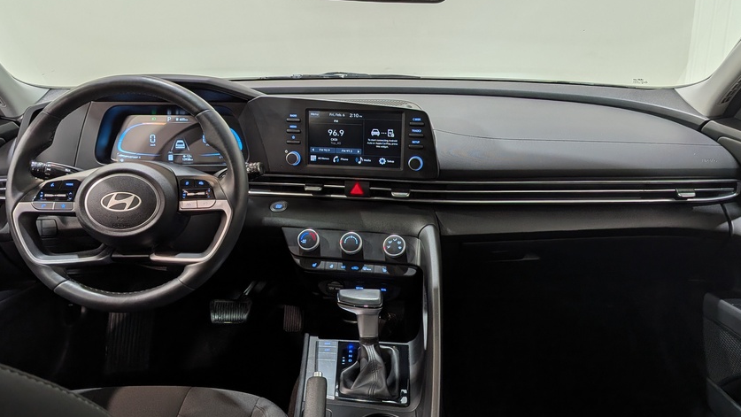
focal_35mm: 32
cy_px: 185
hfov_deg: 61.0
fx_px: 629
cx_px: 367
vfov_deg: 36.6
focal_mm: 4.53
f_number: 1.7
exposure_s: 1/110
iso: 27
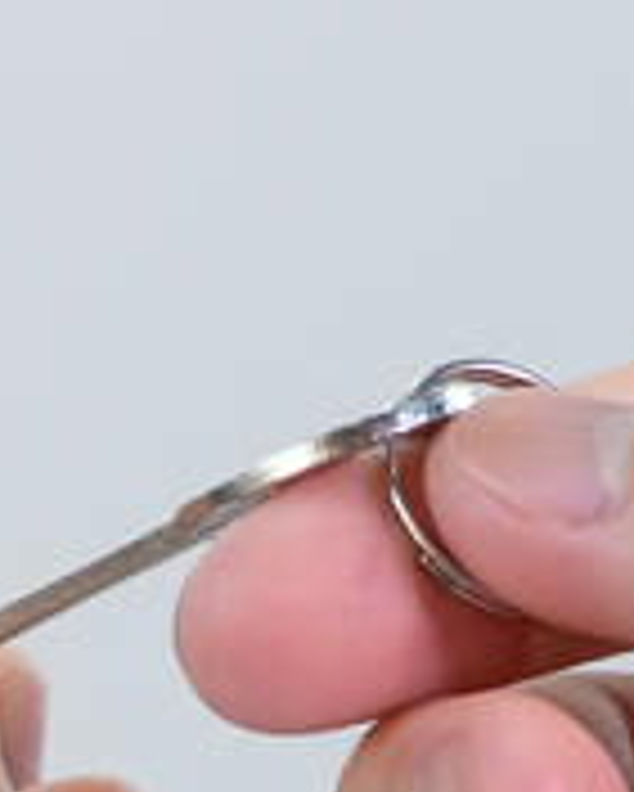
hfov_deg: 2.9
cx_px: 18
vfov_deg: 3.6
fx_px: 12467
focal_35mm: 532
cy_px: 1332
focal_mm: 55
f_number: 3.2
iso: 500
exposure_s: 1/125
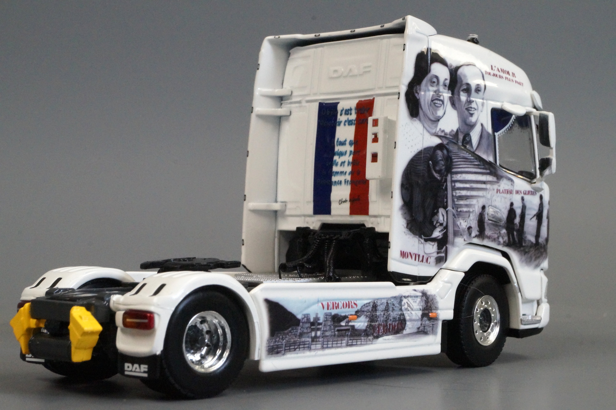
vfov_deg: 16.5
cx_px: 308
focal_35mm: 82
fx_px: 1411
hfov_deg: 24.6
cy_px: 205
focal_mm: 55
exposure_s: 1/40
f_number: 20
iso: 3200
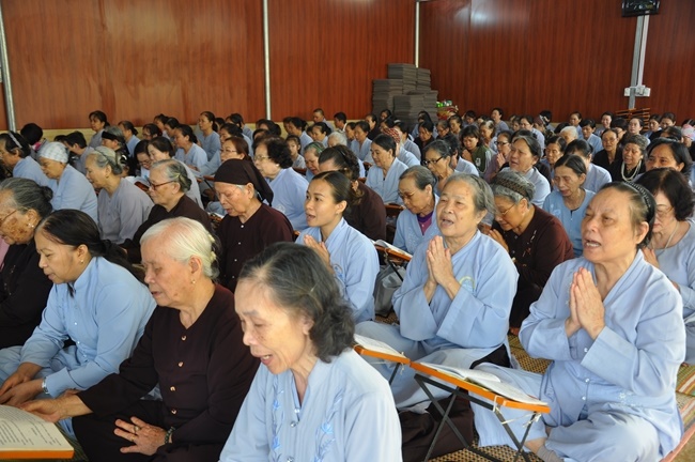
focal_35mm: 36
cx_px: 348
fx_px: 694
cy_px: 231
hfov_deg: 53.2
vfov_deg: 36.8
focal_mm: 24
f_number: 3.8
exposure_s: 1/15
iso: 200
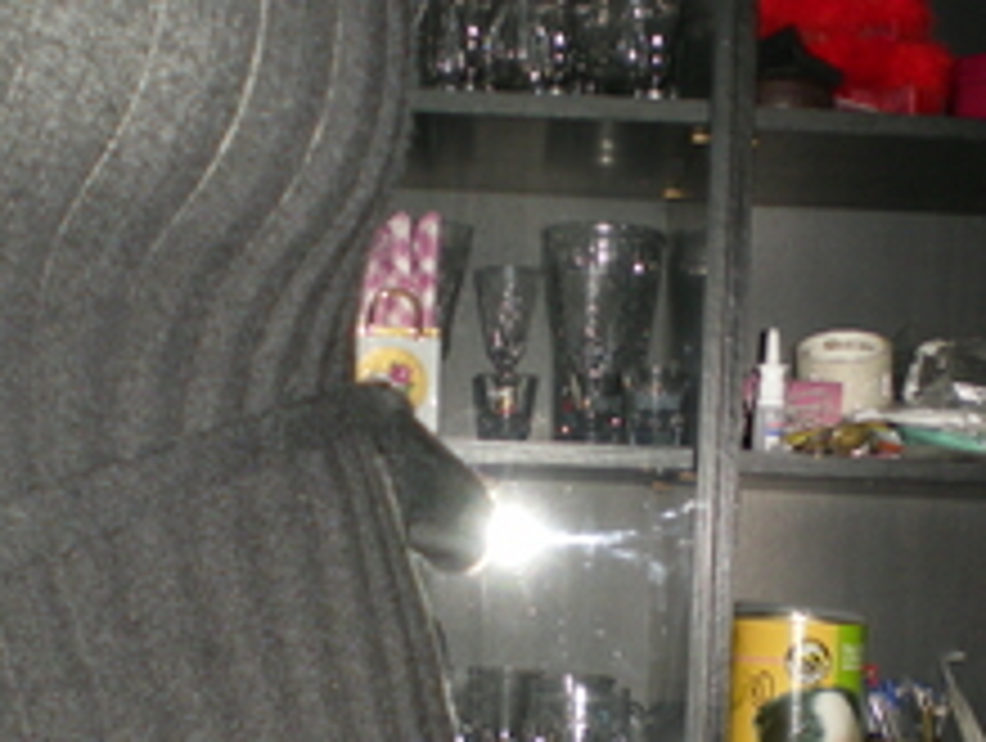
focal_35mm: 78
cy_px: 580
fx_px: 2225
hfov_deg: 24.9
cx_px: 594
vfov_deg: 18.8
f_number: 3.1
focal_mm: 6.3
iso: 92
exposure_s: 1/60
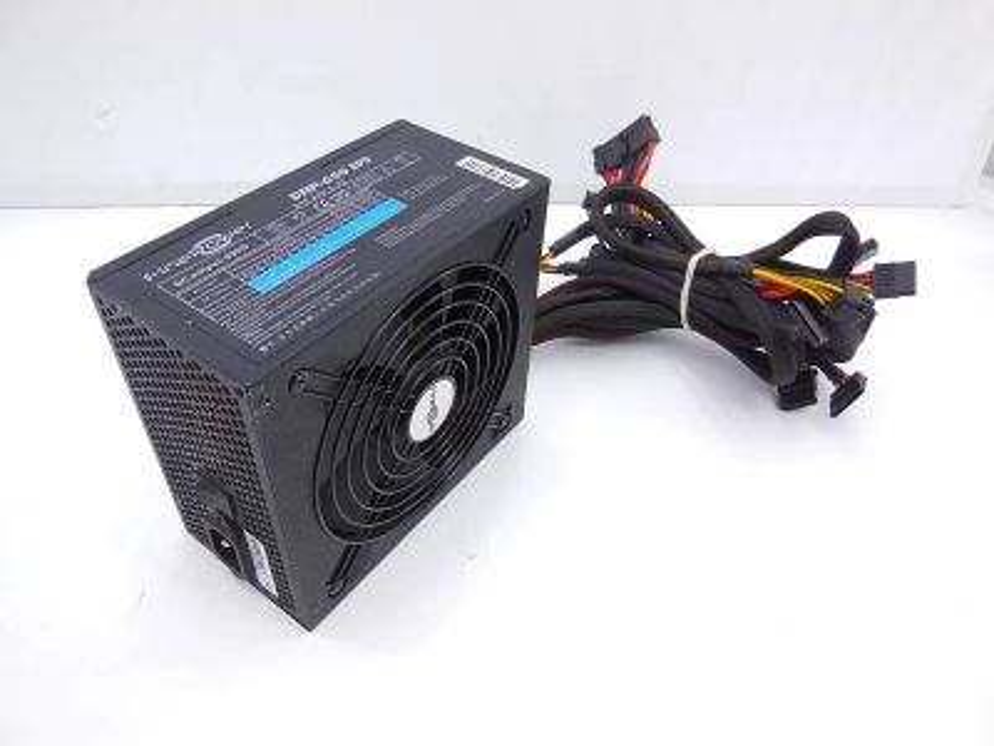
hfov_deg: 69.4
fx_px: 718
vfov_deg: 54.9
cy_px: 373
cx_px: 497
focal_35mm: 25
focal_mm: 4.5
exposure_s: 1/60
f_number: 3.1
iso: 125
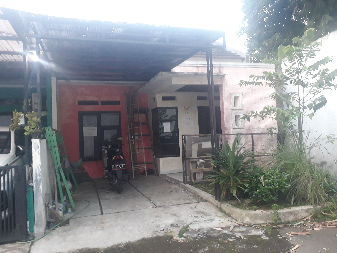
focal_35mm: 27
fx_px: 263
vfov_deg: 51.4
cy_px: 126
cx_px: 168
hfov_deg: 65.3
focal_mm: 3.6
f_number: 1.9
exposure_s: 1/33
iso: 160
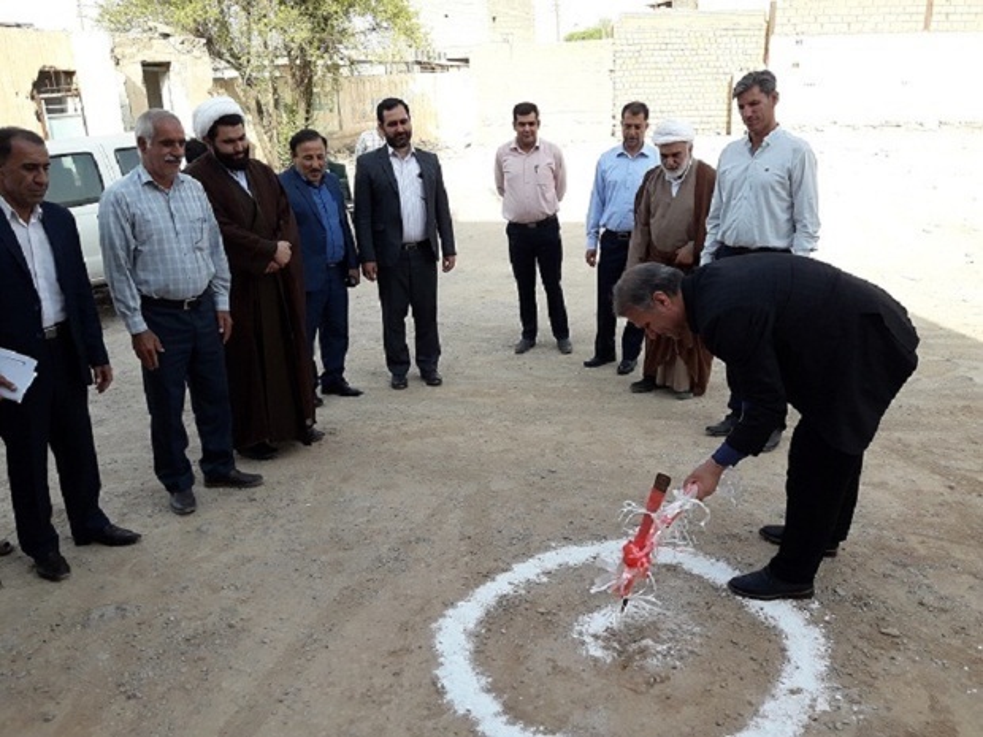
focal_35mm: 28
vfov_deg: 49.7
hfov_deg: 63.4
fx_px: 795
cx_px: 492
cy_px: 368
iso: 40
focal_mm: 3.7
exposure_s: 1/557
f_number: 1.9
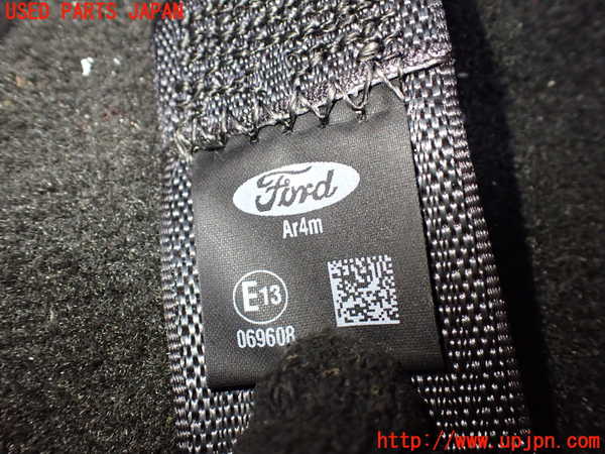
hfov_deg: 60.0
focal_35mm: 30
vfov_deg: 46.8
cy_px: 227
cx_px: 302
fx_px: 524
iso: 640
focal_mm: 5.4
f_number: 2.3
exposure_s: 1/125
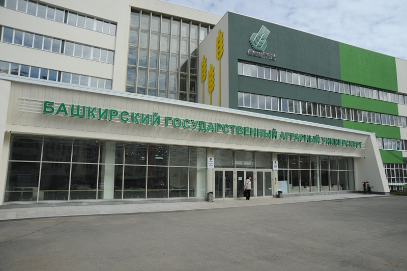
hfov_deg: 73.8
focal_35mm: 24
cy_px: 136
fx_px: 271
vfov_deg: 53.1
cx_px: 204
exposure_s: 1/640
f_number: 13
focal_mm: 24
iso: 800
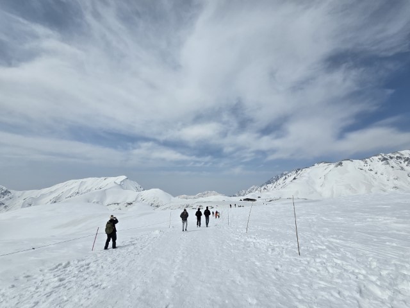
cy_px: 154
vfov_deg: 89.9
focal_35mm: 13
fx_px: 154
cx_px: 205
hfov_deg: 106.2
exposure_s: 1/7122
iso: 50
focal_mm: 2.2
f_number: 2.2
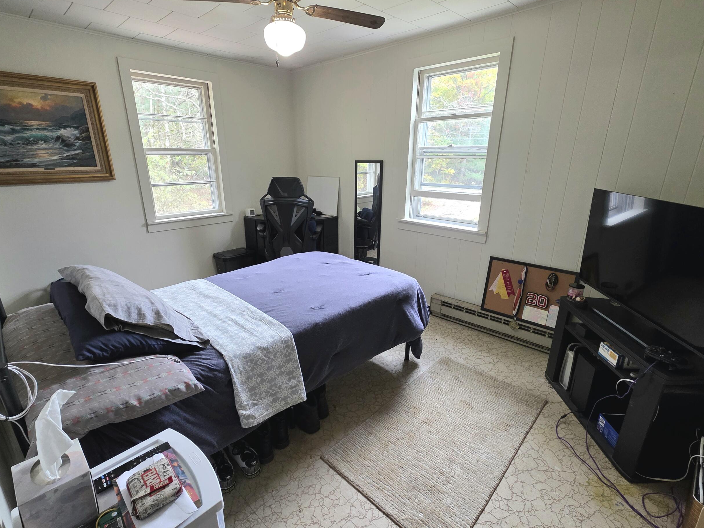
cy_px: 271
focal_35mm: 16
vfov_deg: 78.1
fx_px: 325
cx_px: 342
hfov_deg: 94.5
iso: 250
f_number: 1.9
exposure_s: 1/60.2
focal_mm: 2.2
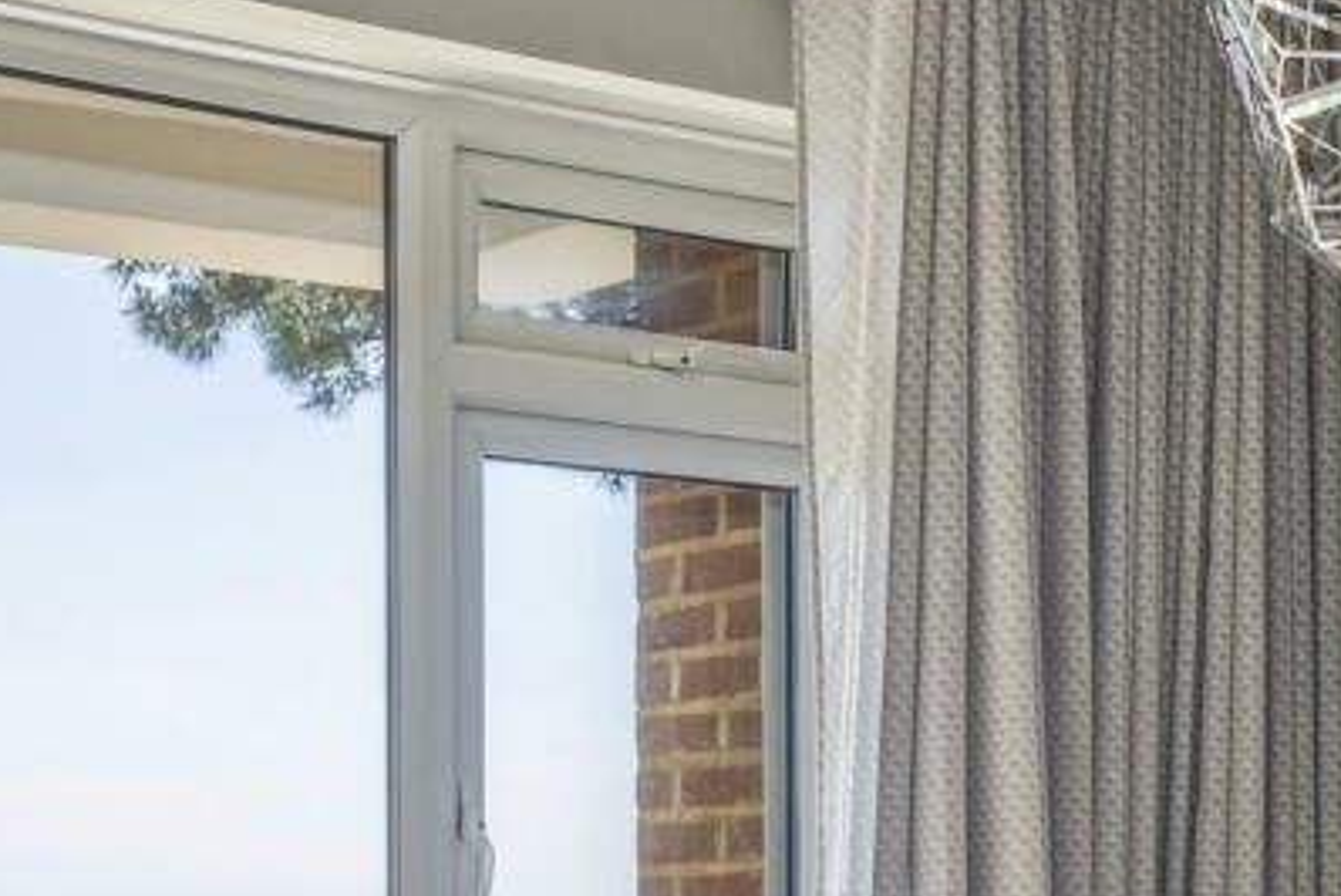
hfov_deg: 22.5
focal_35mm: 90
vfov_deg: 14.8
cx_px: 950
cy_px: 999
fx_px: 3355
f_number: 11
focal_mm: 35
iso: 200
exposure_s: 1/4
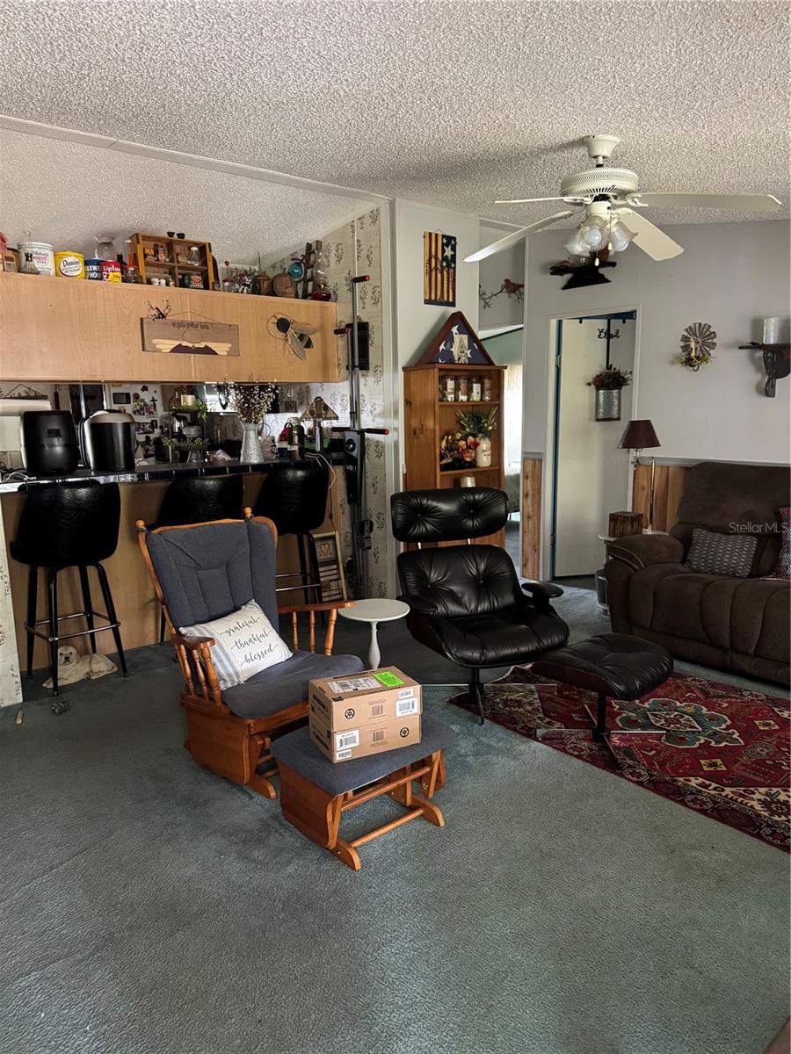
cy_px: 527
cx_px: 396
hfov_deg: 56.8
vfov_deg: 71.6
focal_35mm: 24
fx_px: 731
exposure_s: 1/40
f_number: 1.78
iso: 1000
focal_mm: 6.76
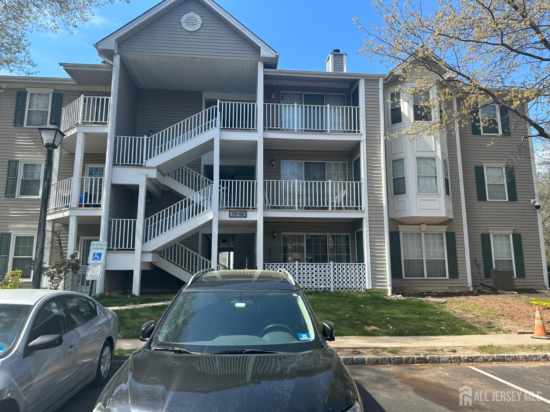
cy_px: 206
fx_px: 381
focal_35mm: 24
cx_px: 275
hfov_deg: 71.6
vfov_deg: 56.8
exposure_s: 1/1779
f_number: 1.78
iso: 80
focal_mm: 6.86
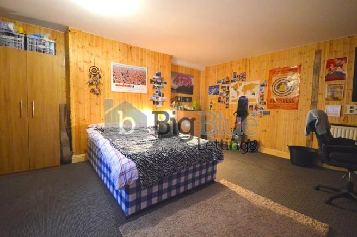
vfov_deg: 77.2
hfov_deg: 100.4
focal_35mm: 15
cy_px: 118
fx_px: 149
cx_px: 178
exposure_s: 1/20
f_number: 4
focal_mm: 10
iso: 3200
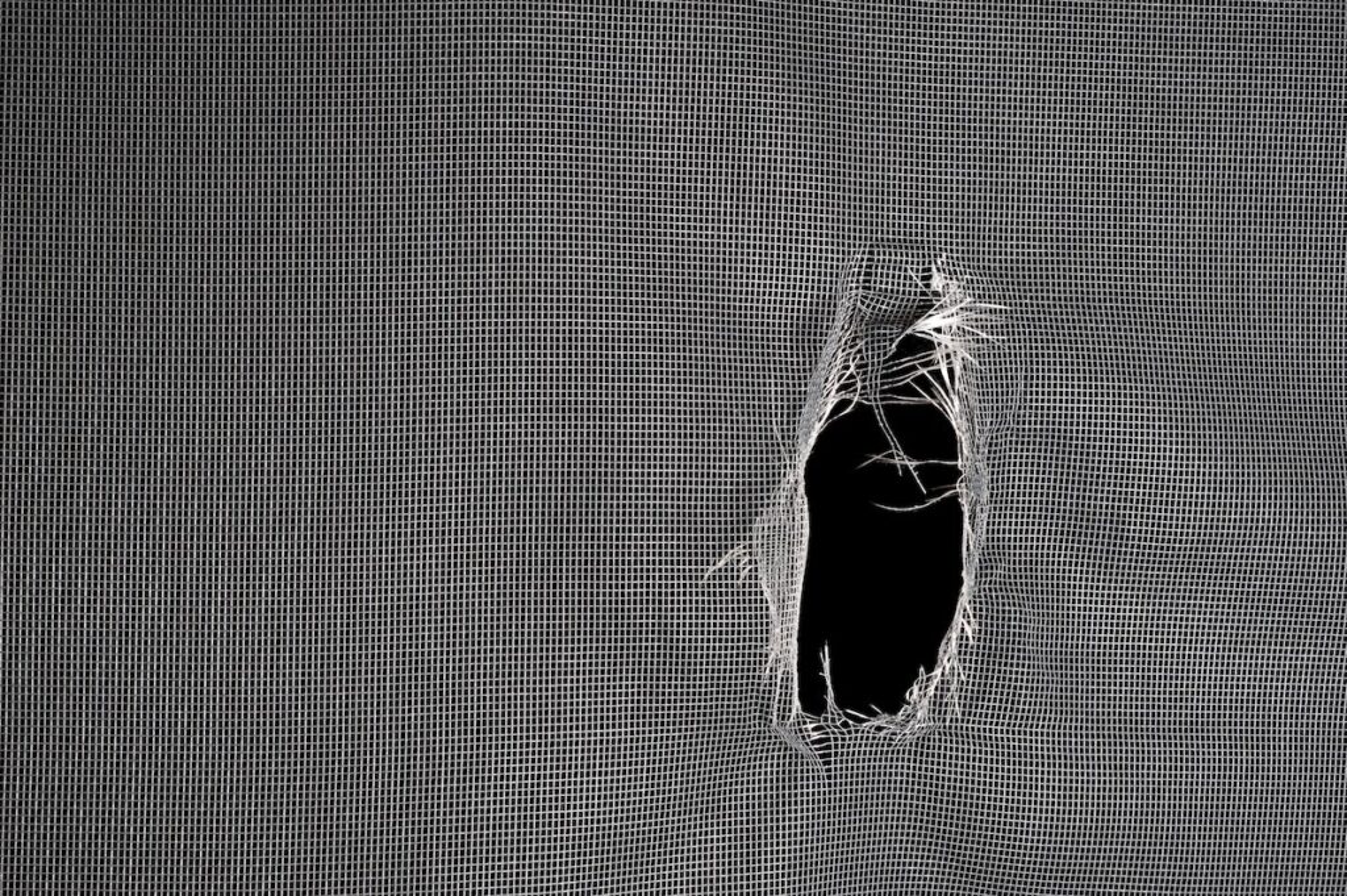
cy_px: 448
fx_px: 2243
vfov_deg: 22.6
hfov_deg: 33.4
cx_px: 674
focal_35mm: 60
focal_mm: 60
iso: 200
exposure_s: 1/100
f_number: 18
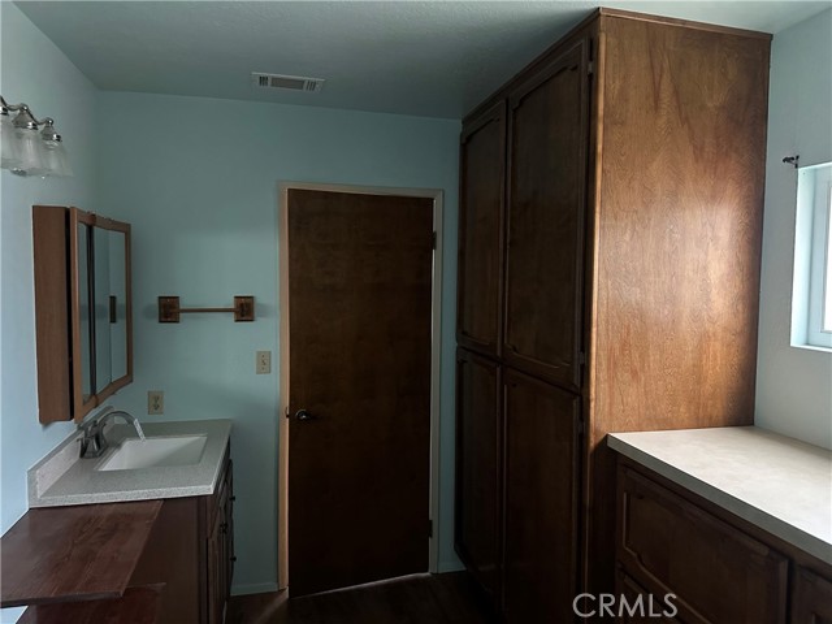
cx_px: 416
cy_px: 312
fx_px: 577
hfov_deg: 71.6
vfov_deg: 56.8
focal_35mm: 24
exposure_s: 1/34
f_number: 1.78
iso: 1000
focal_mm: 6.86
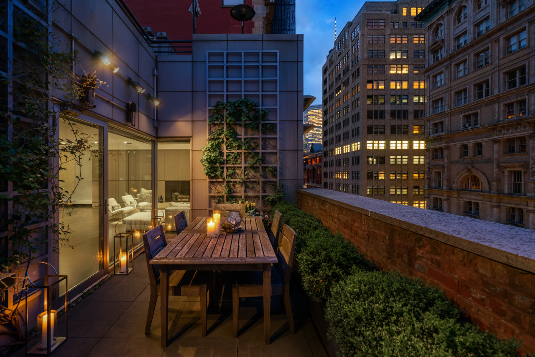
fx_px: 223
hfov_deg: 100.4
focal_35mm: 15
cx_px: 268
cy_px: 178
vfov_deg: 77.3
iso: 500
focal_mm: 15
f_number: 7.1
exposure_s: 1/1.67
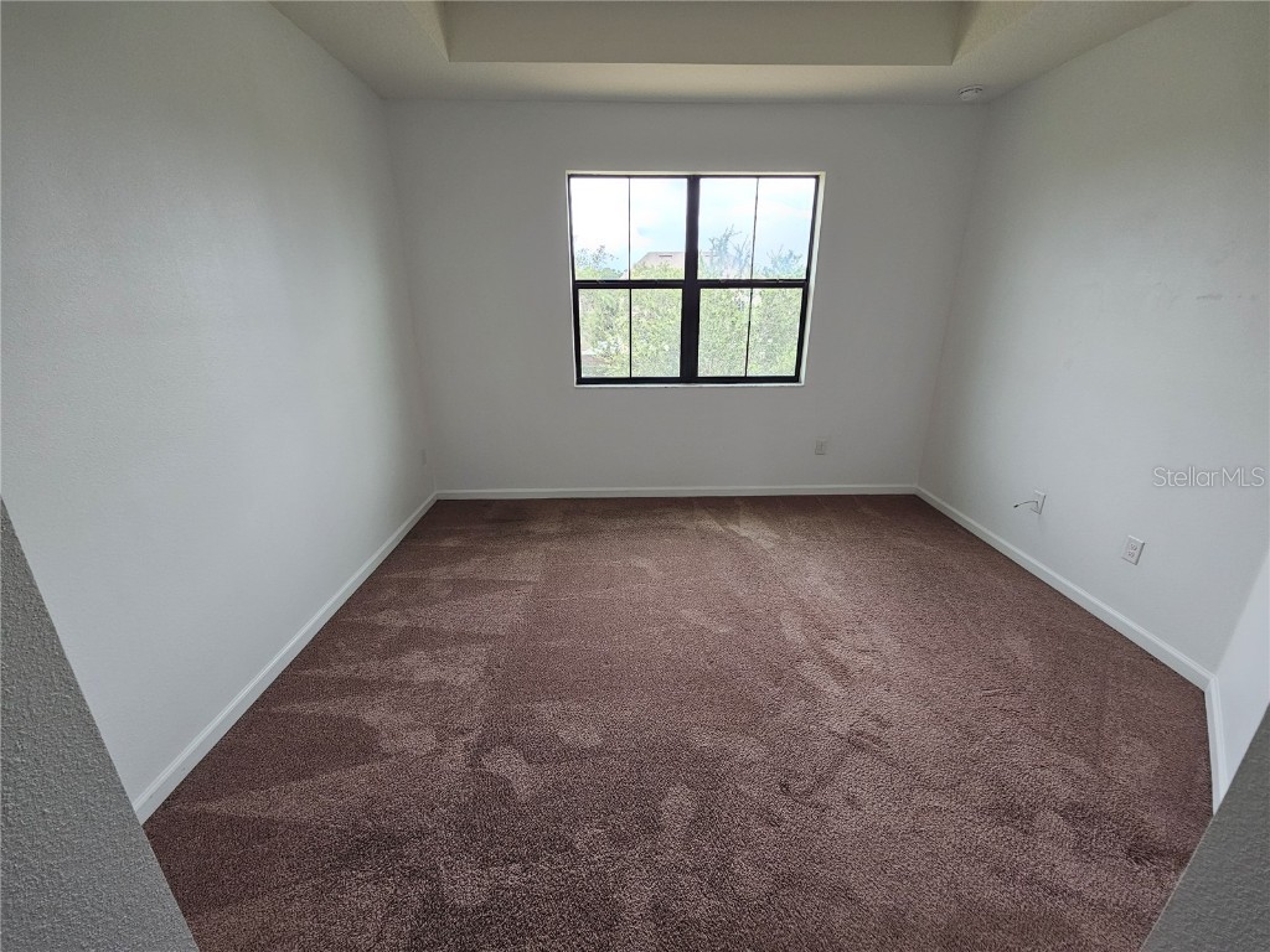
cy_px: 476
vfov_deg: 89.9
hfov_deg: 106.2
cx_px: 635
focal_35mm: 13
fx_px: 477
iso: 80
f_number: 2.2
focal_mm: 2.2
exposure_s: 1/120
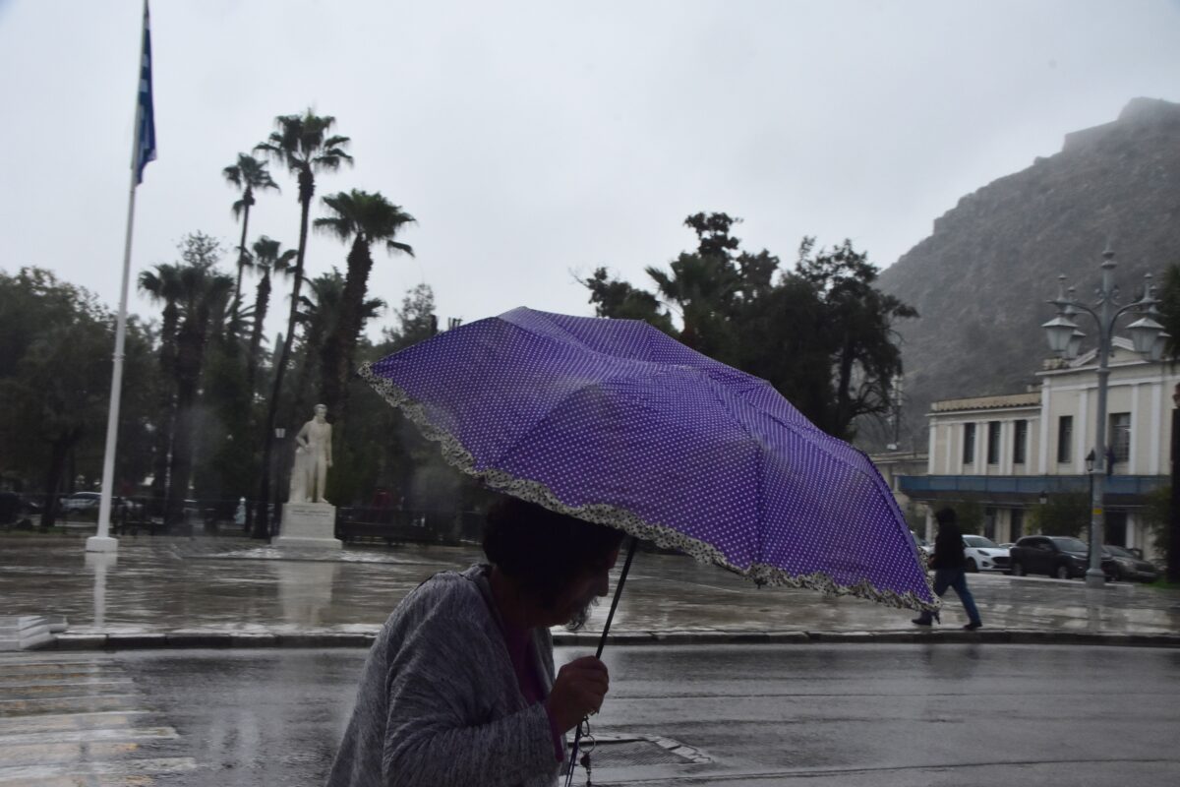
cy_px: 394
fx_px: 1426
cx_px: 590
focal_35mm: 44
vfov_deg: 30.8
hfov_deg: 45.0
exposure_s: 1/320
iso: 2000
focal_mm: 29
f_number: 14
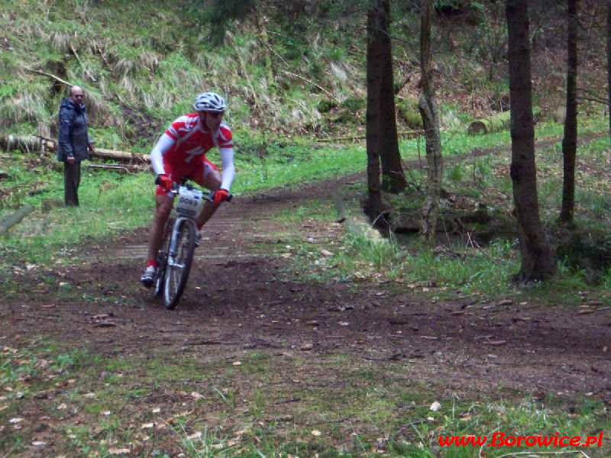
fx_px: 2065
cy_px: 229
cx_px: 306
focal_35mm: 117
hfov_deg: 16.8
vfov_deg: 12.7
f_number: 4.4
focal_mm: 19.2
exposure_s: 1/125
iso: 400
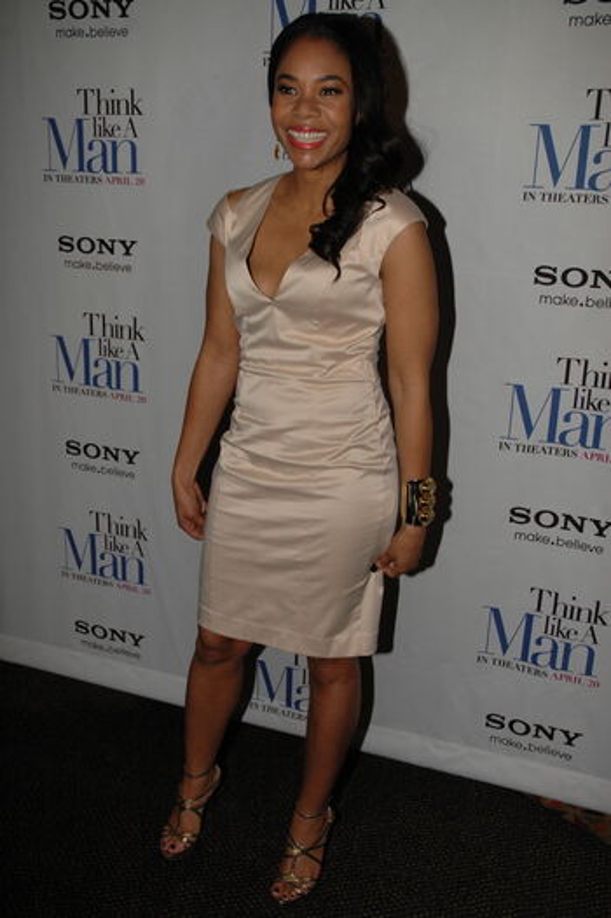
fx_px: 956
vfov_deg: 51.3
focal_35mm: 38
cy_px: 459
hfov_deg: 35.4
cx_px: 306
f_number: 5.6
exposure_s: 1/200
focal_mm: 25
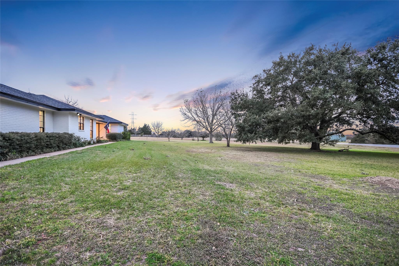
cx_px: 200
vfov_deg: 69.6
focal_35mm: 17
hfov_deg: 92.5
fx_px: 191
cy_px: 133
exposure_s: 1/30
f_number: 5
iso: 400
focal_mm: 11.5
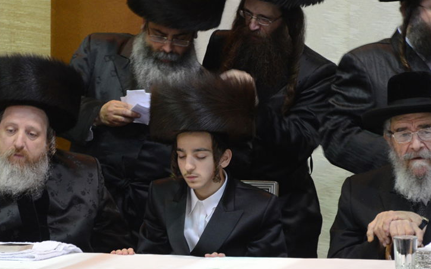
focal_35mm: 560
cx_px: 210
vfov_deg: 2.3
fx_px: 6577
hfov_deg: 3.8
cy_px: 148
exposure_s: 1/30
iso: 1600
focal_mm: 260
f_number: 5.6
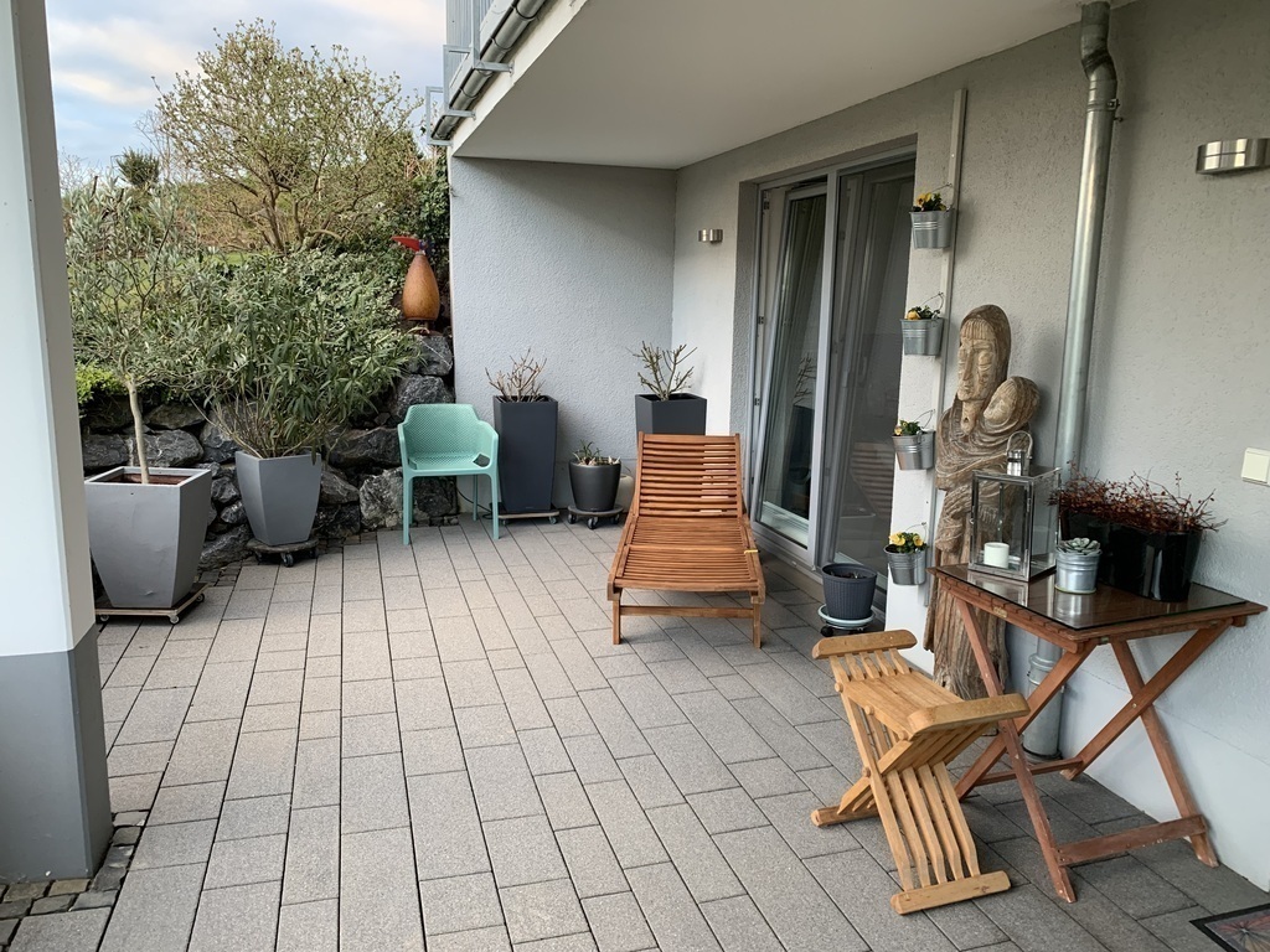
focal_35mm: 26
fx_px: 954
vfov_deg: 53.1
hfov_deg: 67.3
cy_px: 476
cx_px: 635
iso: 100
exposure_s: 1/77
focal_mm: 4.25
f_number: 1.8
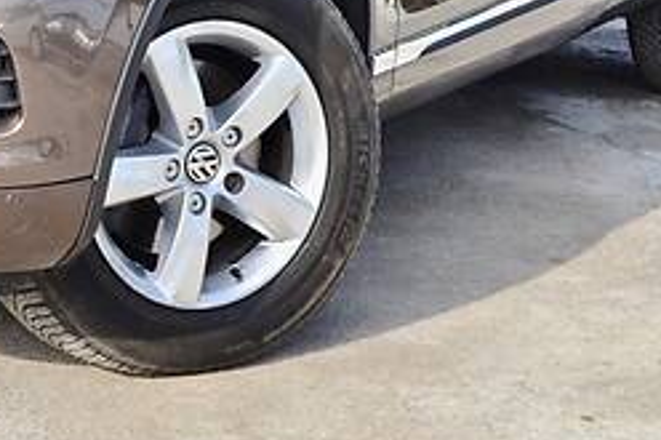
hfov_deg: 16.0
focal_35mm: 126
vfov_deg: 10.6
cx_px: 48
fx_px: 2312
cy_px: -140
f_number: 7.1
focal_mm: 26
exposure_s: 1/125
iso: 100
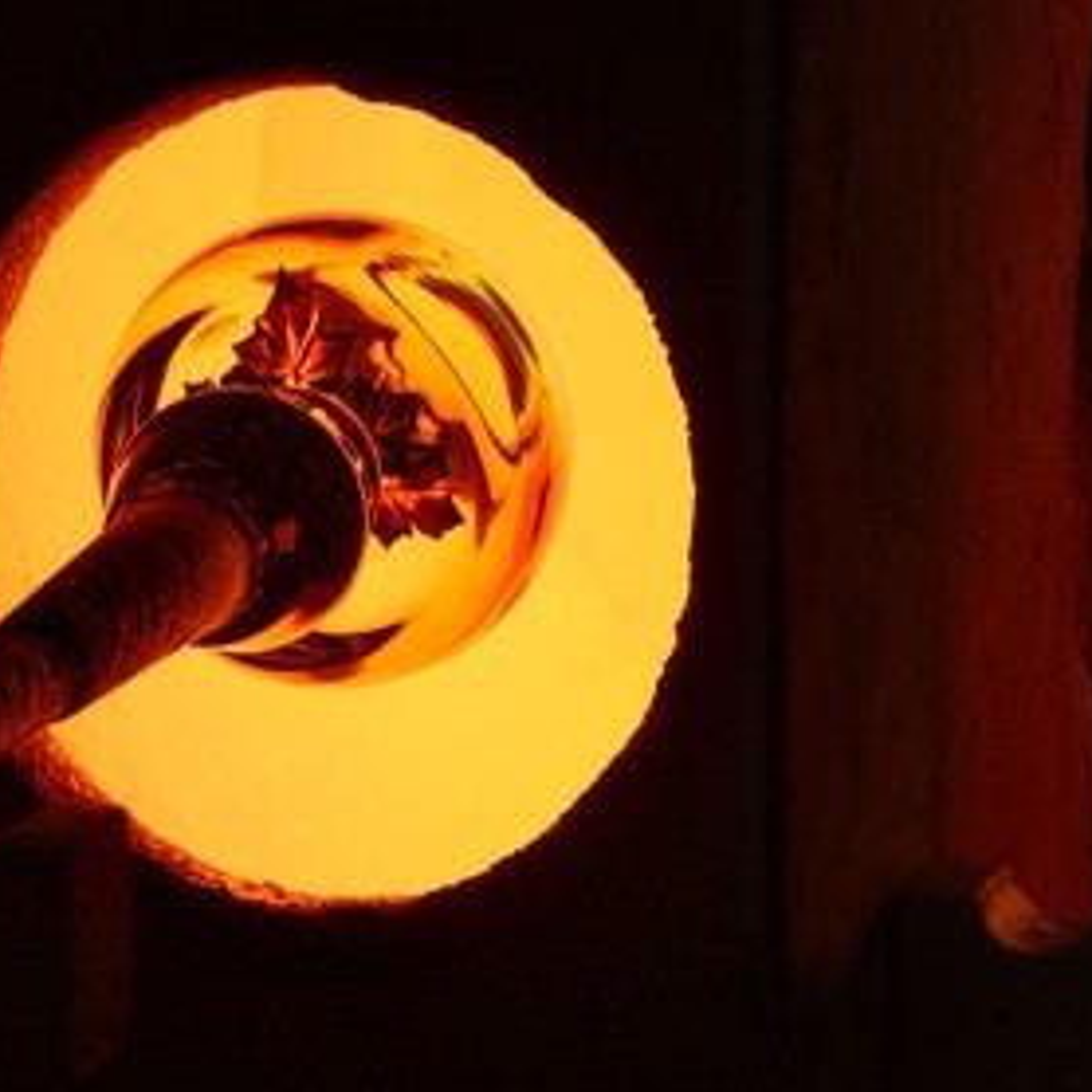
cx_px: 648
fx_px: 9172
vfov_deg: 6.8
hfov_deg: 6.8
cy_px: 546
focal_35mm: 257
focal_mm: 200
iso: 800
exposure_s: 1/640
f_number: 18
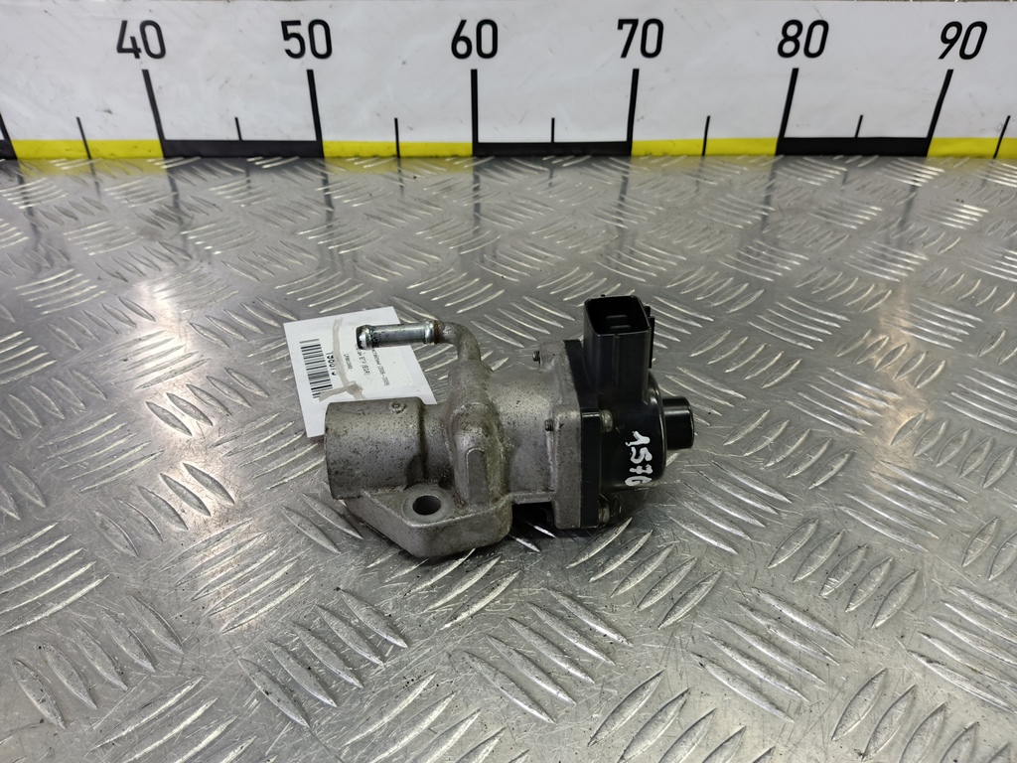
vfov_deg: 58.9
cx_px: 508
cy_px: 382
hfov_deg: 73.9
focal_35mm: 23
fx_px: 676
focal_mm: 4.11
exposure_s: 1/33.3
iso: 110
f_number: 1.6
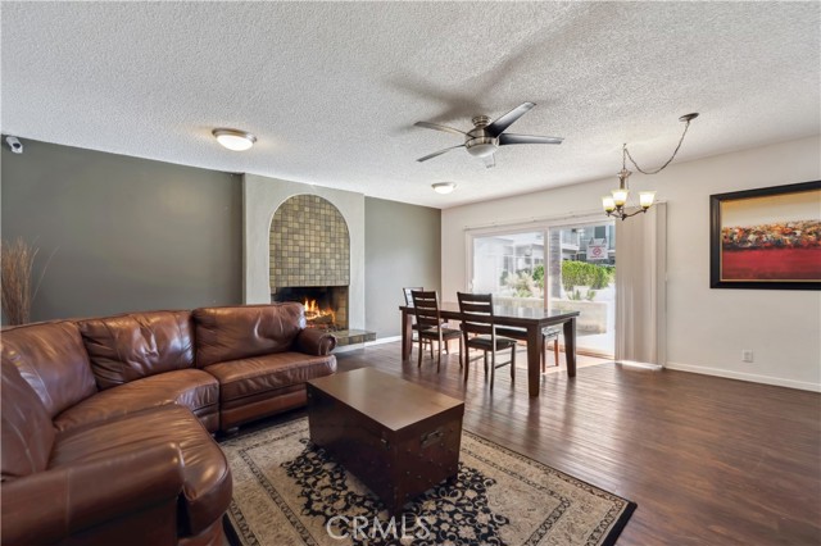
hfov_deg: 104.3
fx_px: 319
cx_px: 410
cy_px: 273
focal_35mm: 14
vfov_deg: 81.1
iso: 100
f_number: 9
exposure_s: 1/40
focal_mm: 14
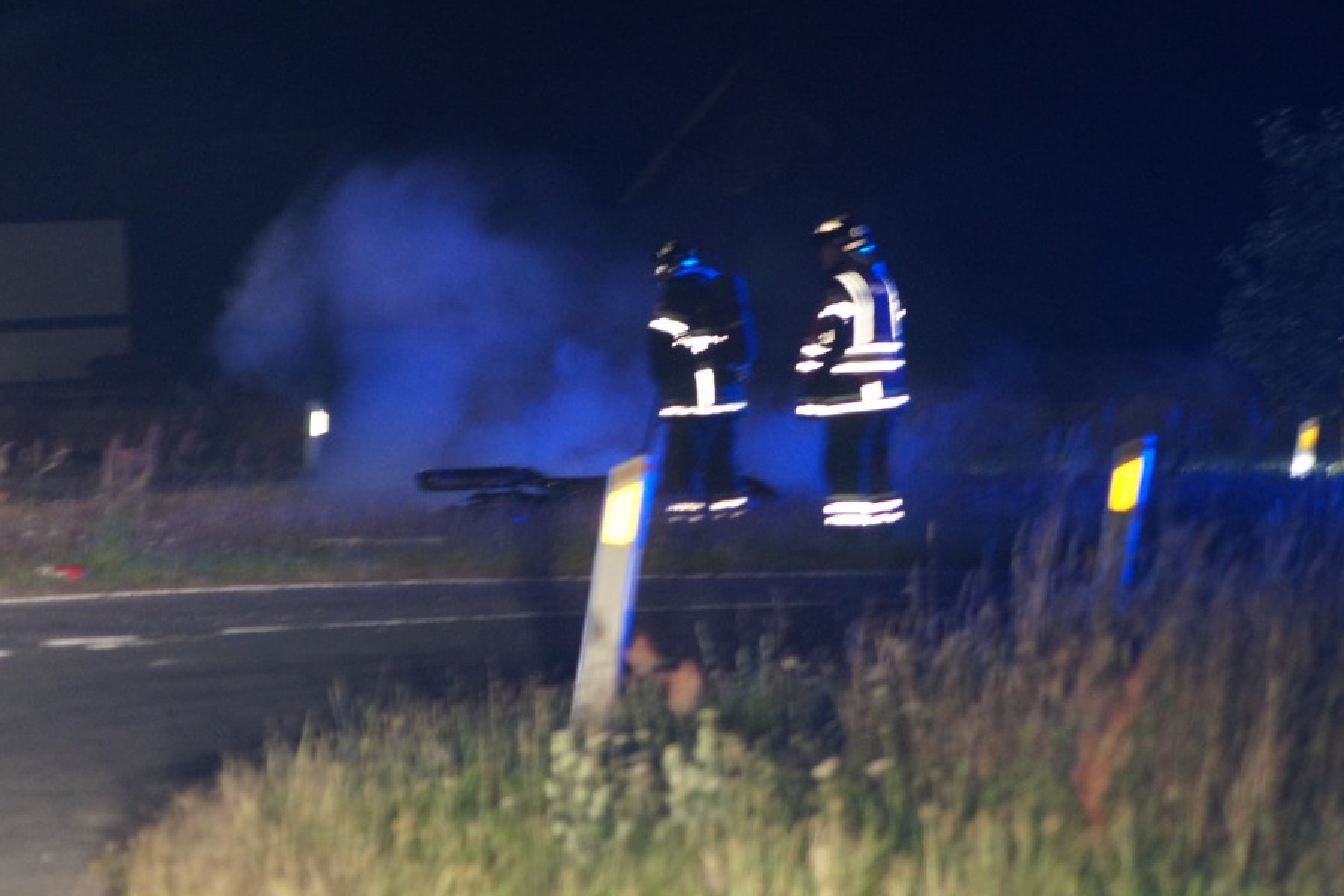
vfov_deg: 7.0
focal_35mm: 195
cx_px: 672
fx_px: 7279
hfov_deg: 10.5
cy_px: 448
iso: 1600
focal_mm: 130
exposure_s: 1/5
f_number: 4.5
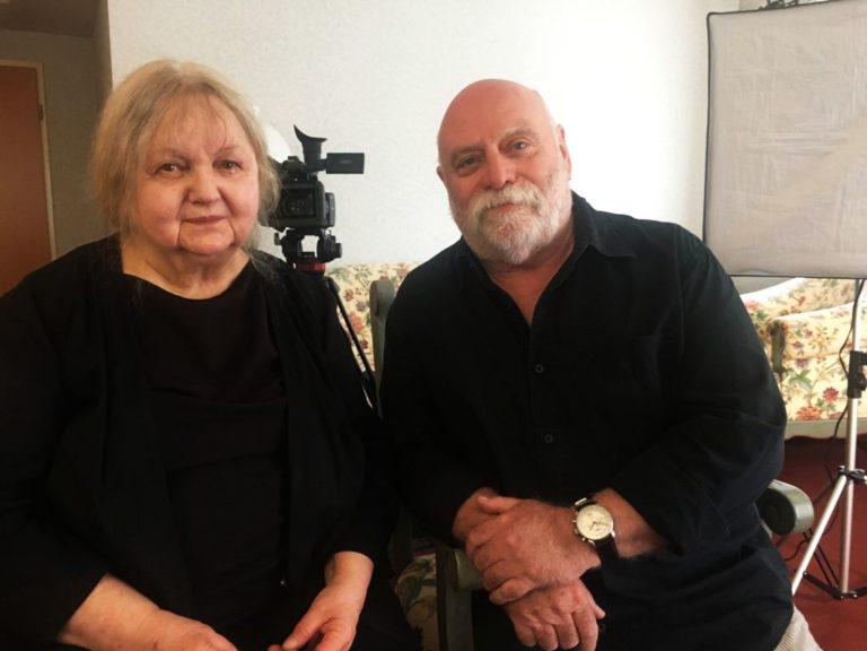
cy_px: 326
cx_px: 434
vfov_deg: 48.2
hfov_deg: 61.7
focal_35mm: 29
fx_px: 726
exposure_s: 1/20
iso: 200
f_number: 2.2
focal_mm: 4.15
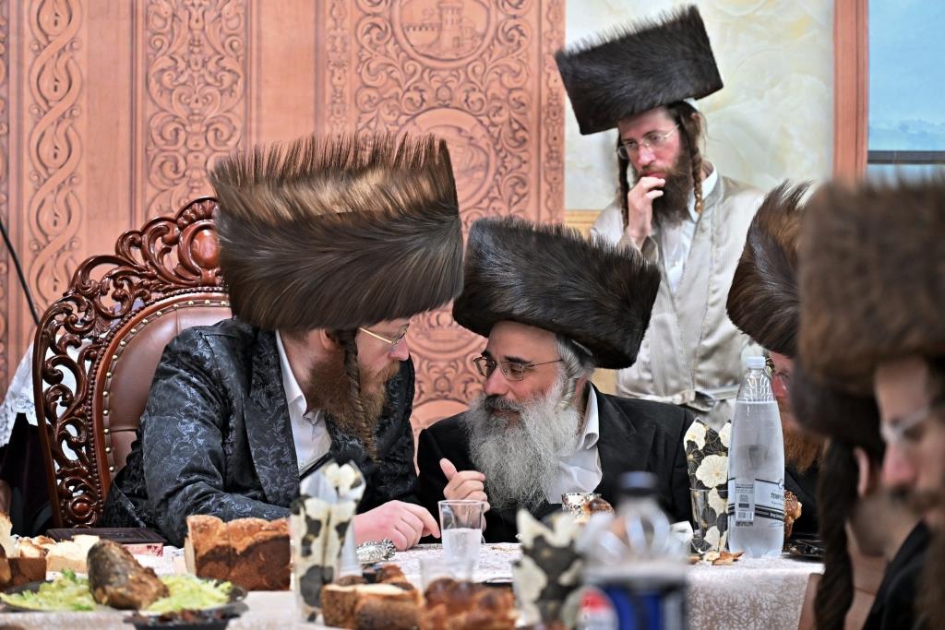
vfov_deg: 11.4
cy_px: 315
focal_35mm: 120
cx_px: 472
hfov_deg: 17.1
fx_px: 3150
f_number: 4
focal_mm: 120
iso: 1000
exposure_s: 1/160
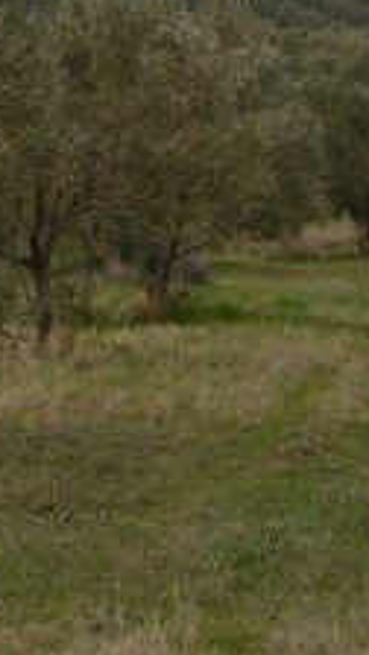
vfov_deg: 12.6
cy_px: -105
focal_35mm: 167
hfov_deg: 6.2
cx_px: -1040
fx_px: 2905
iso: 100
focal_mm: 22
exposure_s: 1/200
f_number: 10
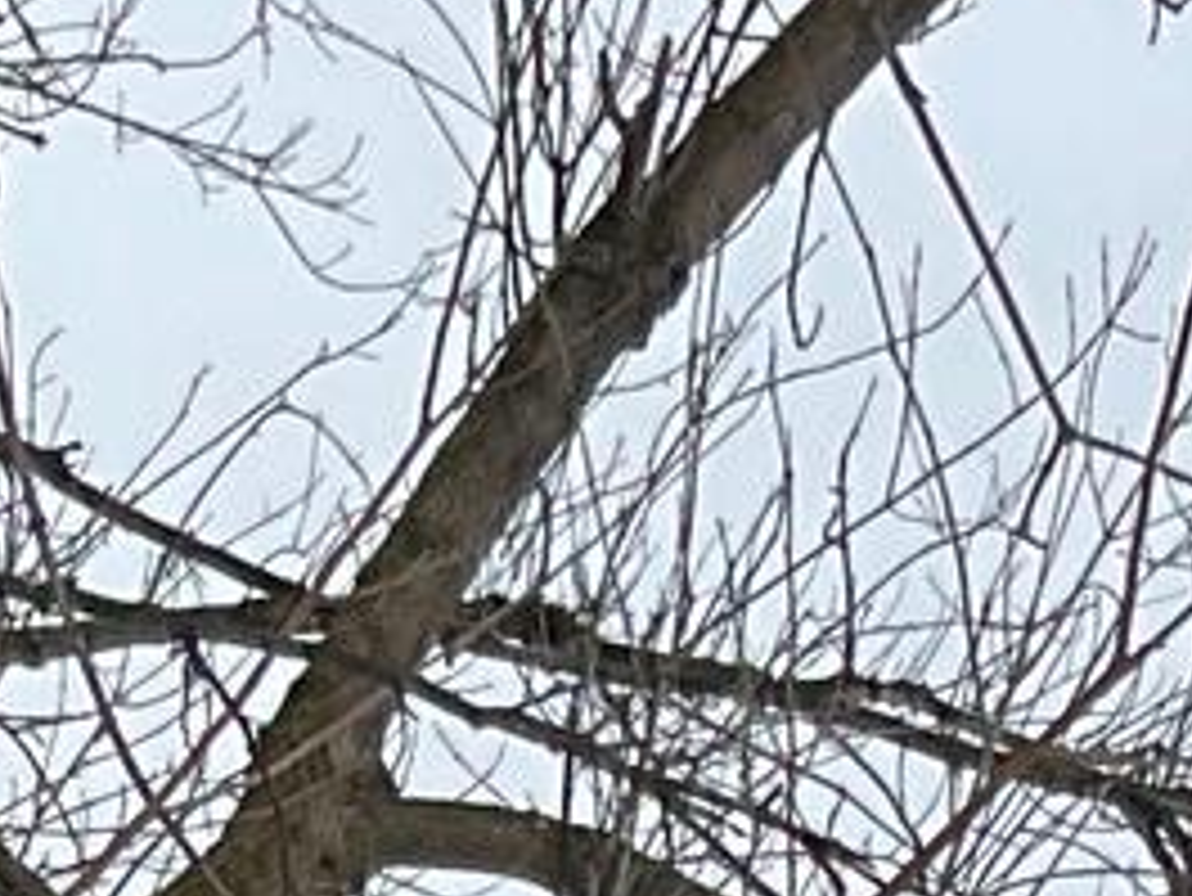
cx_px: 922
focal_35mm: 224
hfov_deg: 8.8
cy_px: 3395
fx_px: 7717
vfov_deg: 5.8
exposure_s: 1/2227
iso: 16
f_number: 1.8
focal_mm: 3
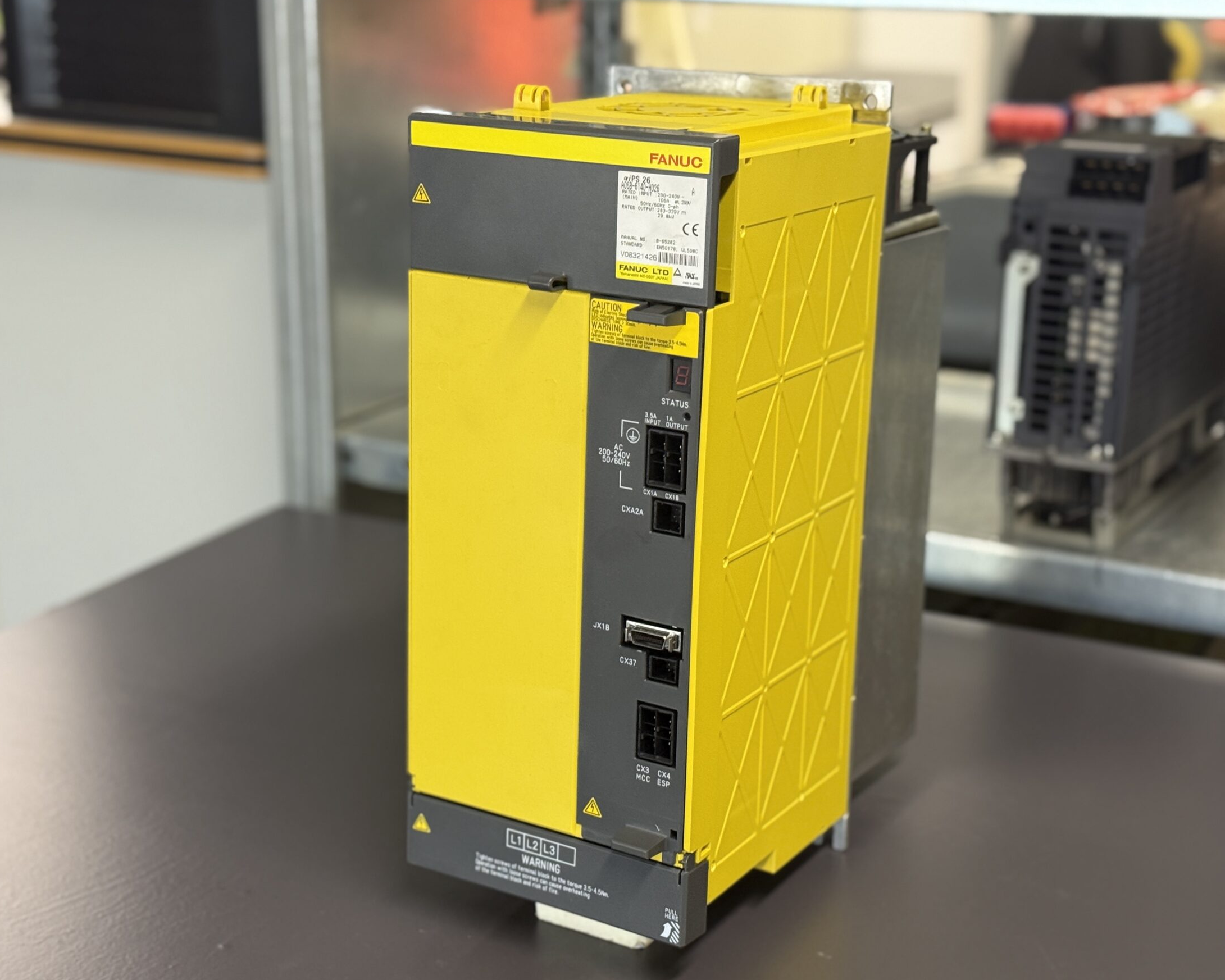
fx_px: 1994
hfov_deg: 34.1
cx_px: 605
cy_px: 514
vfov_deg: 27.6
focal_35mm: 55
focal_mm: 6.76
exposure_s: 1/50
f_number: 1.78
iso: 160
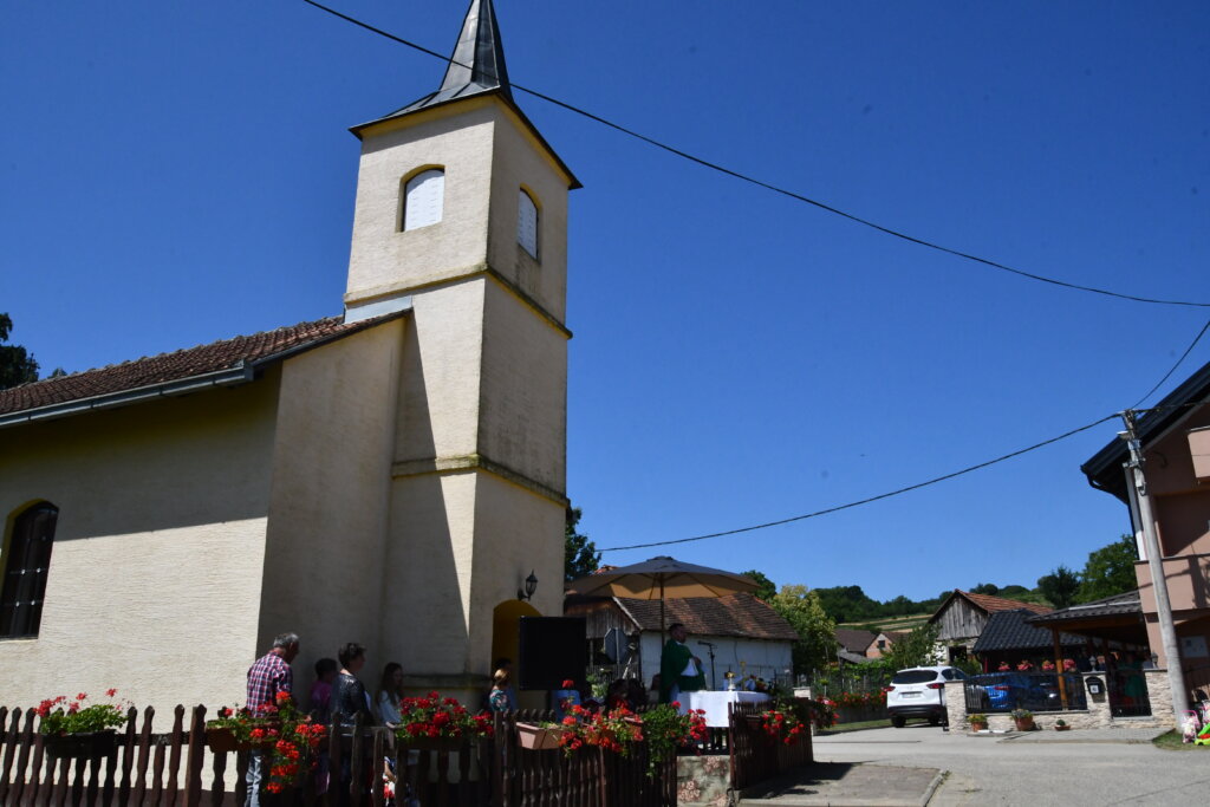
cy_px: 404
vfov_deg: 47.9
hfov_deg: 67.4
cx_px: 605
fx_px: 908
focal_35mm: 27
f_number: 18
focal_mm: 18
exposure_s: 1/1250
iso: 1250
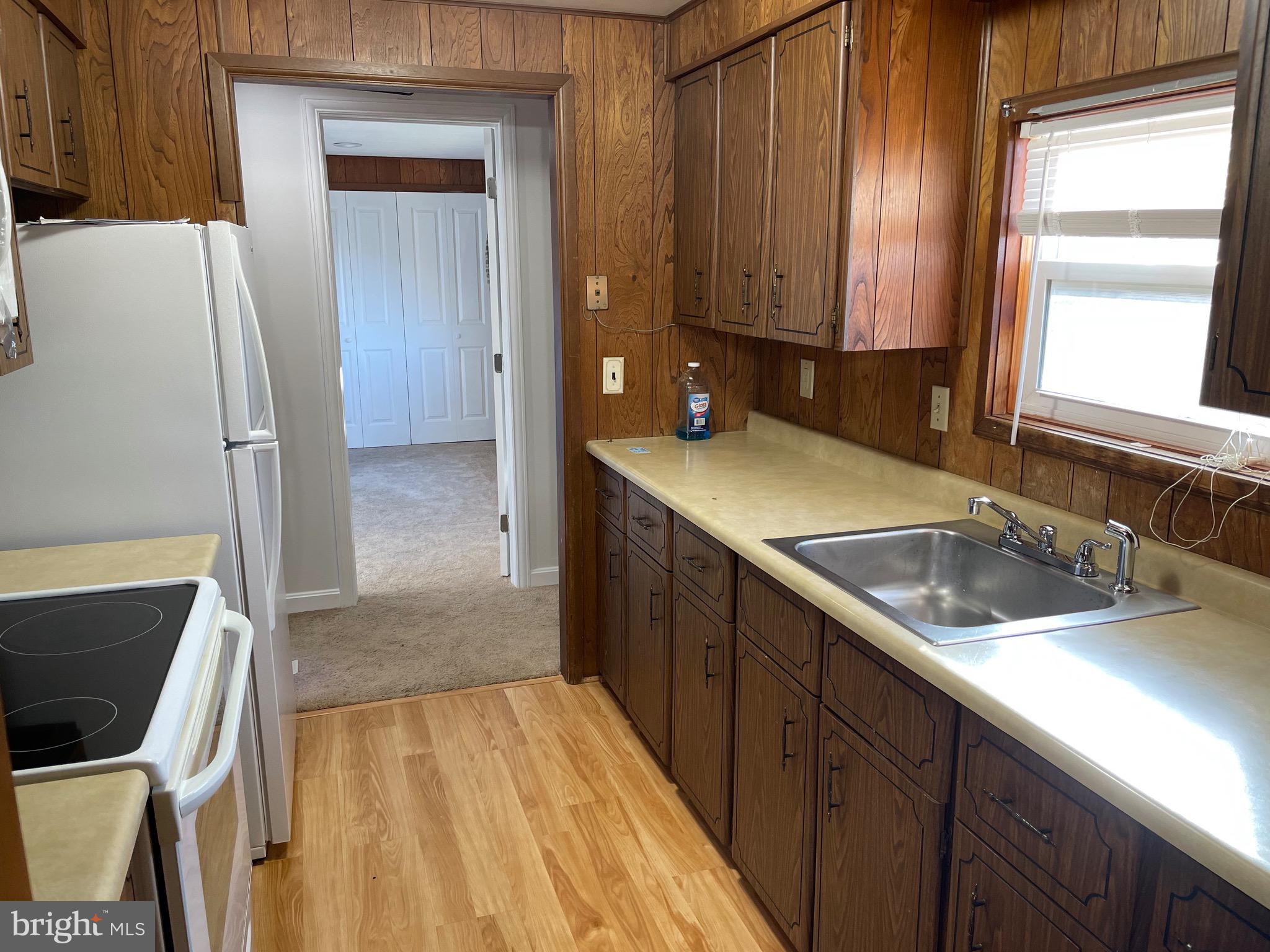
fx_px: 954
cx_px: 635
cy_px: 476
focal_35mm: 26
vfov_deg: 53.1
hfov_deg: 67.3
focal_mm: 4.2
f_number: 1.6
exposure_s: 1/120
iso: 100
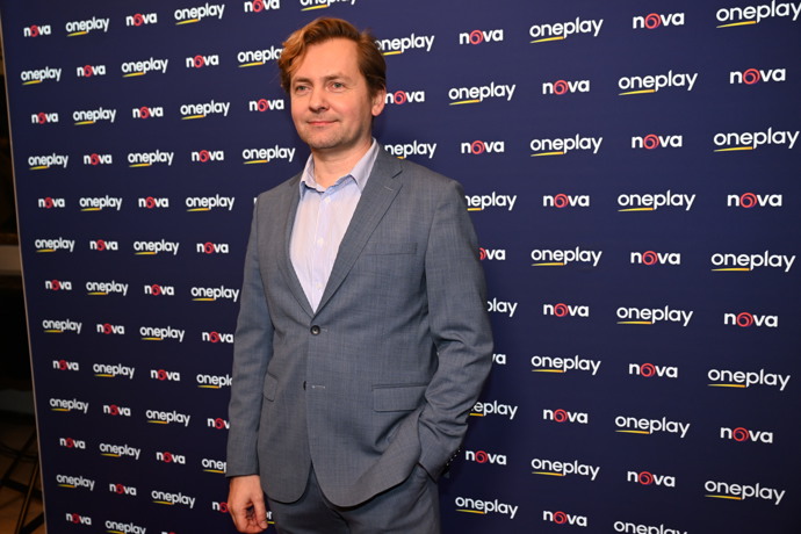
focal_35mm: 35
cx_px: 400
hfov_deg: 54.4
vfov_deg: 37.9
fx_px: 779
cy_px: 267
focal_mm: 35
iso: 1000
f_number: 4
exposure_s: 1/250
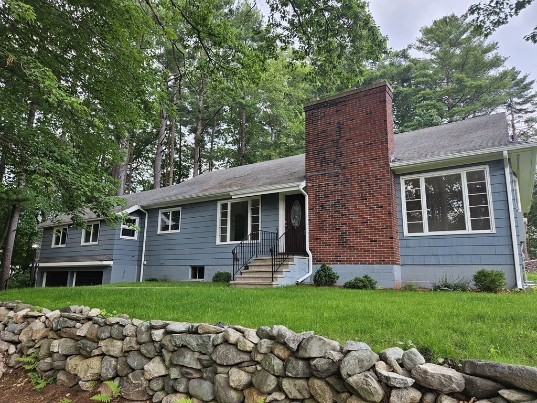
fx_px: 357
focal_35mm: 23
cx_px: 268
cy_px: 202
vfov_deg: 58.9
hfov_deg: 73.9
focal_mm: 5.4
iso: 50
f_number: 1.8
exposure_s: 1/180
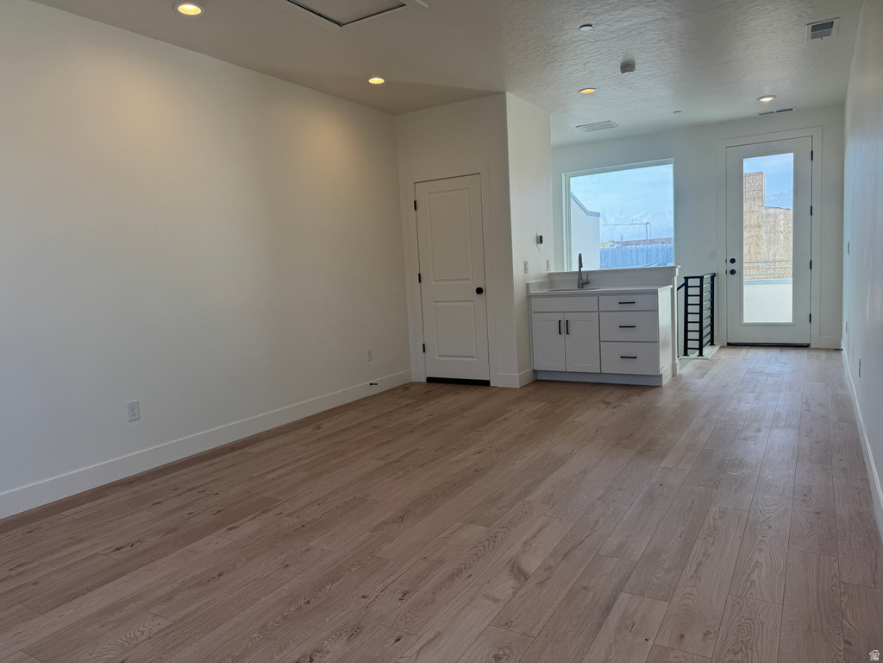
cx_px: 442
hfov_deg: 71.6
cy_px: 332
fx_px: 612
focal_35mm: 24
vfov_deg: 56.8
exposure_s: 1/457
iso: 80
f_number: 1.78
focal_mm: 6.76
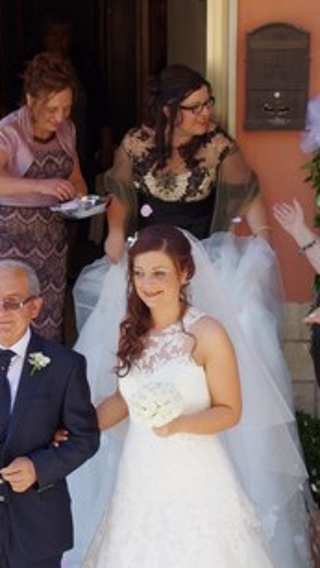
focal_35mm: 110
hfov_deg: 11.0
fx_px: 1655
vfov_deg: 19.5
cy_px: 282
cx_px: 117
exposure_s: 1/250
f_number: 8
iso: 640
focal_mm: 43
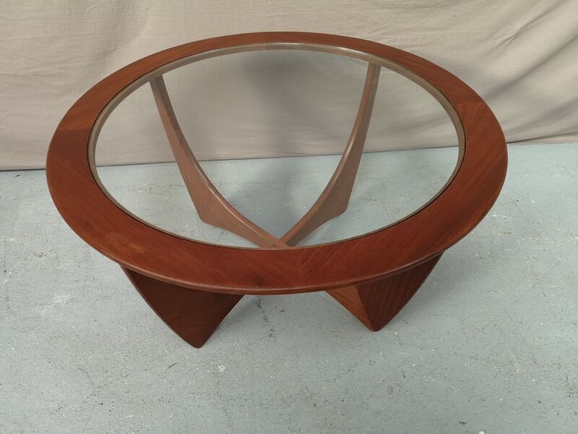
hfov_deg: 65.3
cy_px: 217
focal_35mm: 27
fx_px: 451
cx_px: 289
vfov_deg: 51.4
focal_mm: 3.95
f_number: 1.8
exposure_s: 1/40
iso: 200
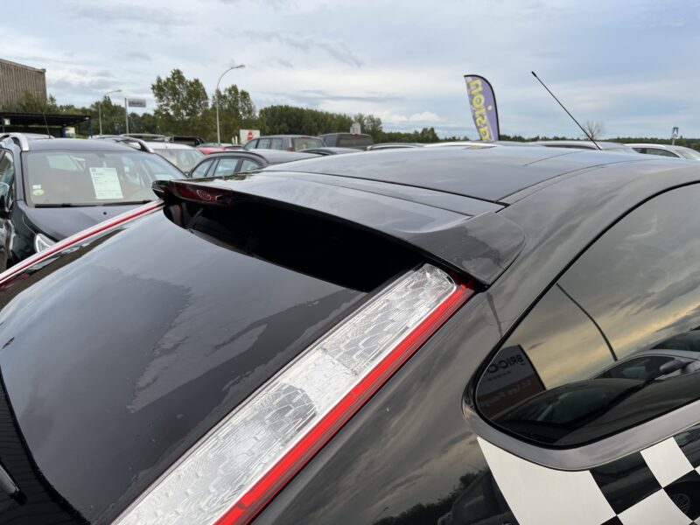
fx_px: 526
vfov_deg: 53.1
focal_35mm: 26
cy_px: 262
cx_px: 350
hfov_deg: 67.3
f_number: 1.6
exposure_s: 1/122
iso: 64
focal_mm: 5.1
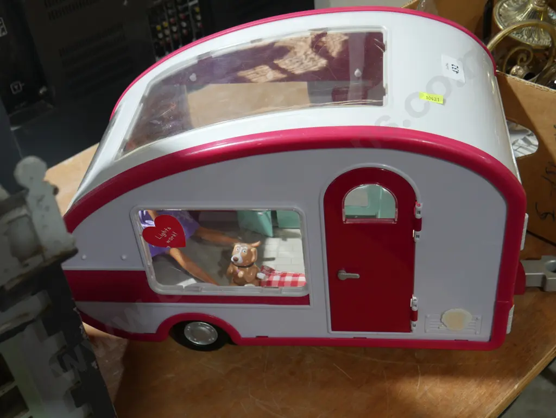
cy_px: 209
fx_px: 771
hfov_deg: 39.6
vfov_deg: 30.3
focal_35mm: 48
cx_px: 278
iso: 800
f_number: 5.2
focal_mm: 24
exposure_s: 1/60
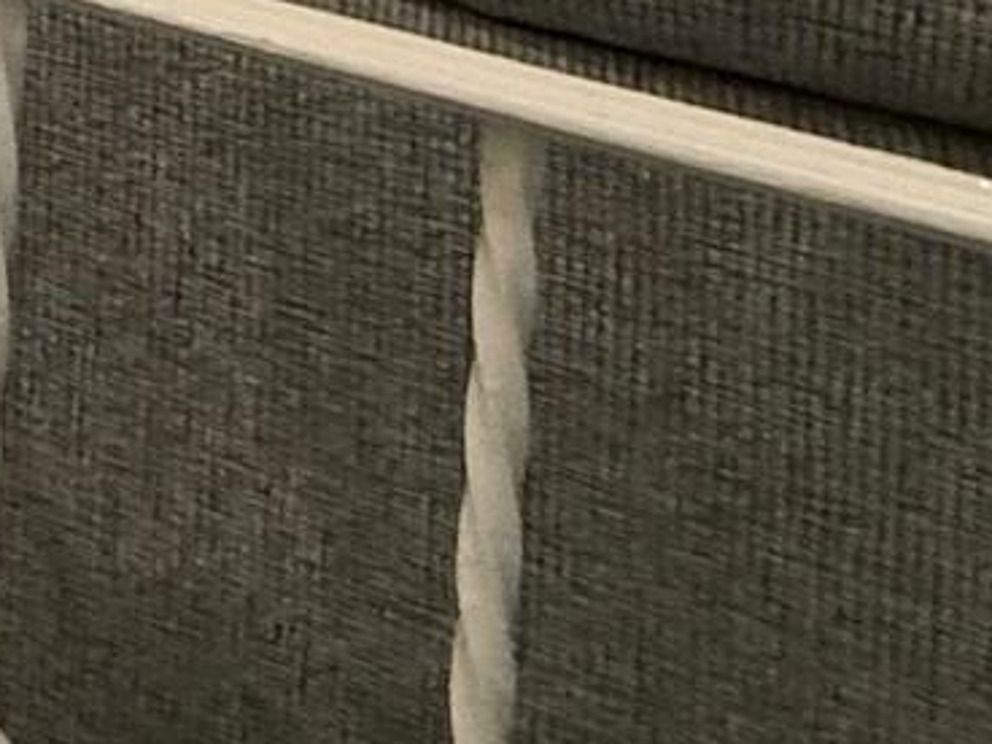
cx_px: -1375
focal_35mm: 78
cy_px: -846
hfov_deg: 15.0
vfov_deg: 14.7
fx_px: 2235
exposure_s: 1/60
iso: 400
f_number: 2.2
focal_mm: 2.22
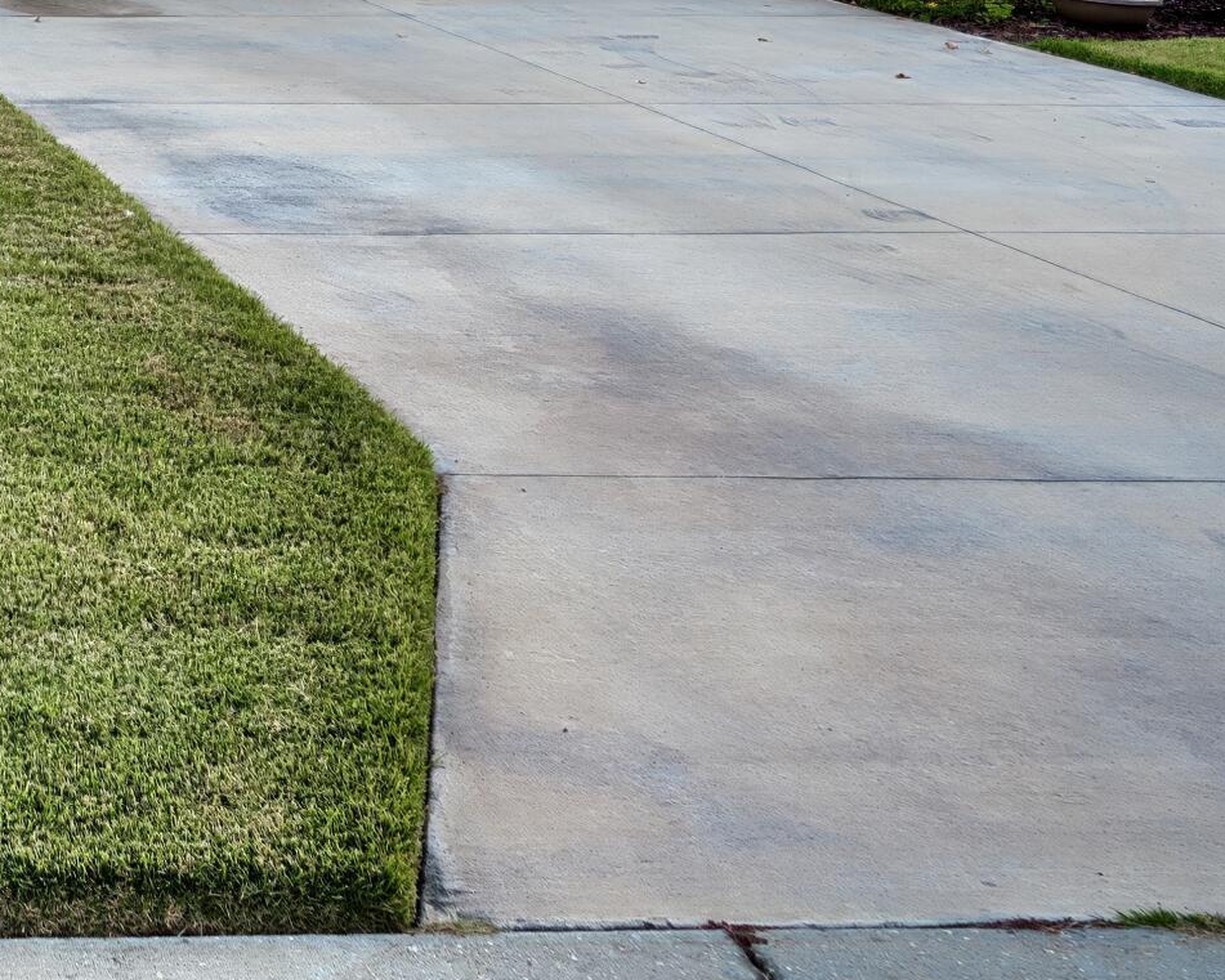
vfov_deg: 20.0
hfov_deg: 22.9
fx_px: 2574
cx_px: -488
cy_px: -238
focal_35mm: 71
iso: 100
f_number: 5.6
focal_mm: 24
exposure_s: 1/320
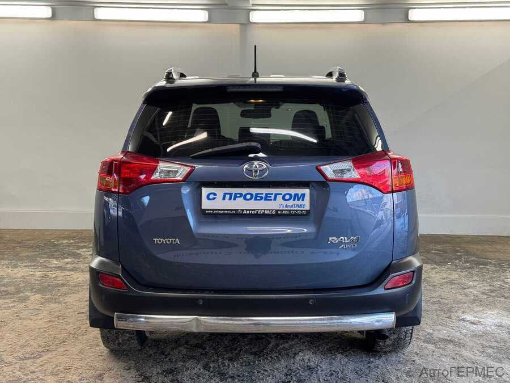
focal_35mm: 48
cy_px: 192
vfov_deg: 30.3
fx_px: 707
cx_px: 255
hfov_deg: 39.7
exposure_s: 1/100
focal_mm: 6.76
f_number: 1.78
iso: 64
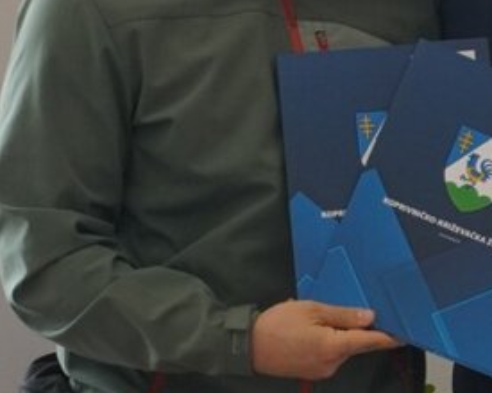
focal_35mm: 262
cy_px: 24
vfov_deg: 5.9
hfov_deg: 7.3
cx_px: 513
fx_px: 3815
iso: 1250
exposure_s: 1/250
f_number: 5.6
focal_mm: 50
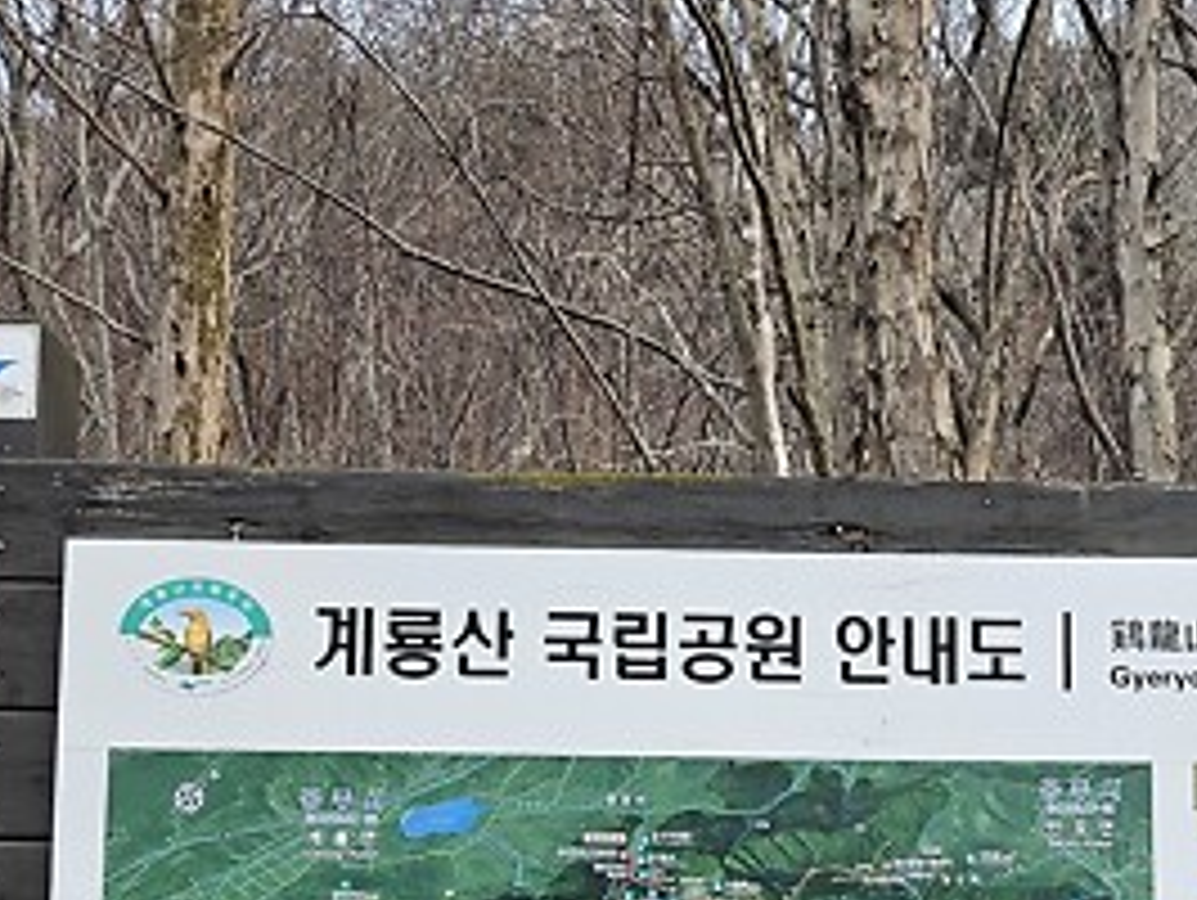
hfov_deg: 33.3
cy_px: 1082
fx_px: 1973
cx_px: 842
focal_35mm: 57
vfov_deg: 23.5
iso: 64
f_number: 1.8
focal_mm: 5.4
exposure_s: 1/207
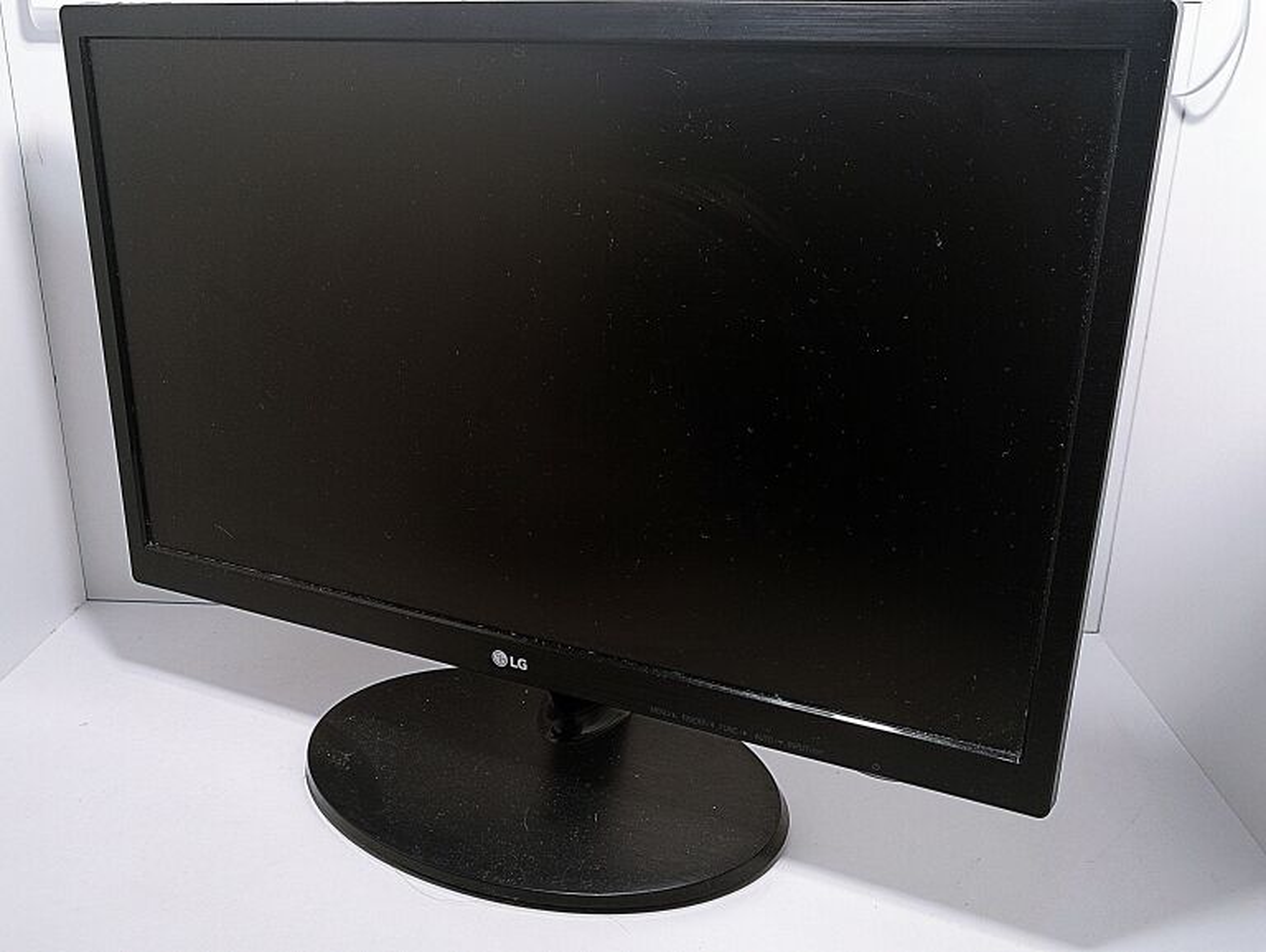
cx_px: 633
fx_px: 1134
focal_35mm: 31
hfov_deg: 58.3
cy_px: 476
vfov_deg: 45.5
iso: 64
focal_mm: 3.95
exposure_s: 1/100
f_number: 1.8
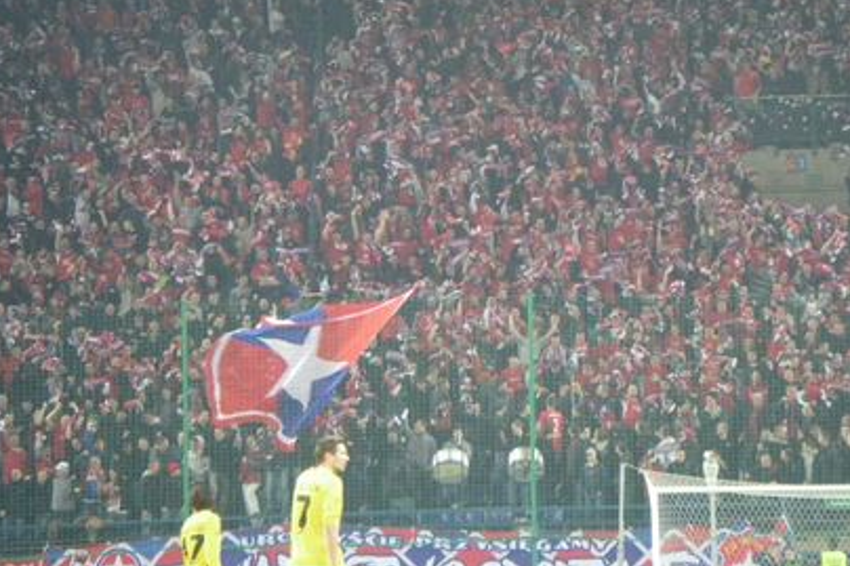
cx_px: 545
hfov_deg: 7.1
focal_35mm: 289
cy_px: 226
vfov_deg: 4.8
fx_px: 6820
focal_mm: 32.5
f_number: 4.6
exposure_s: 1/60
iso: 800
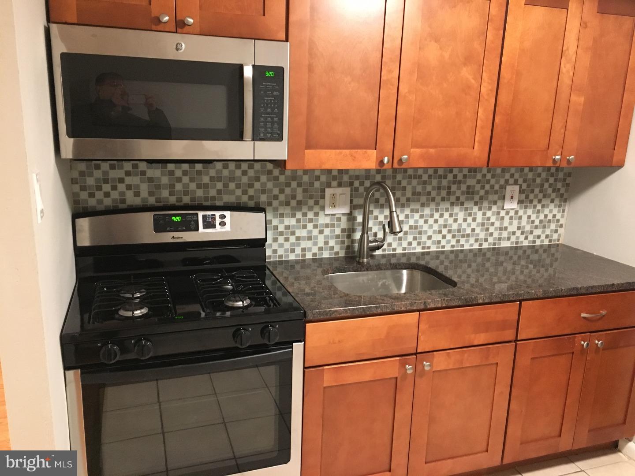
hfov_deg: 61.7
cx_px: 318
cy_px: 238
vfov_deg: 48.2
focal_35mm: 29
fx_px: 532
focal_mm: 4.15
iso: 200
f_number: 2.2
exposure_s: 1/15
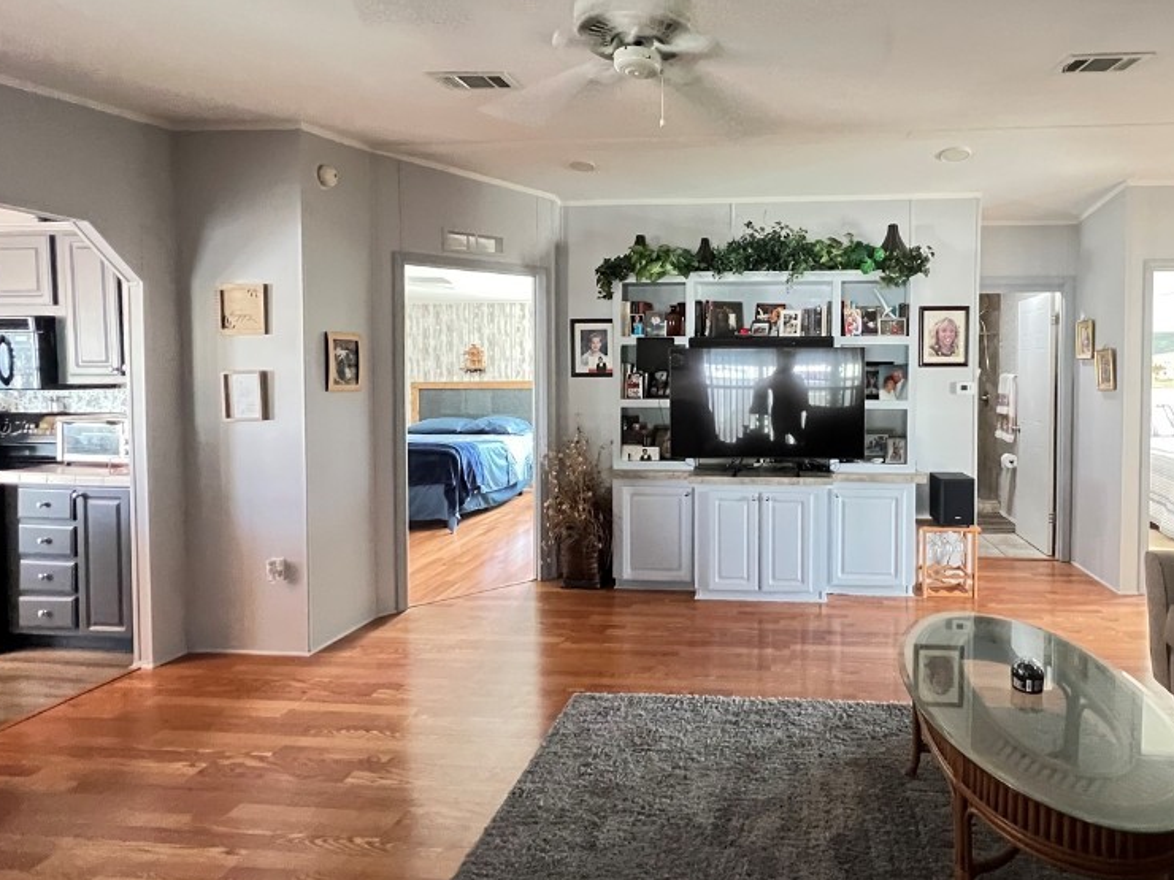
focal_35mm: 18
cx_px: 739
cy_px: 392
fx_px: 610
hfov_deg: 85.9
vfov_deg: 71.4
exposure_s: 1/40
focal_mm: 1.57
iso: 800
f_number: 1.8
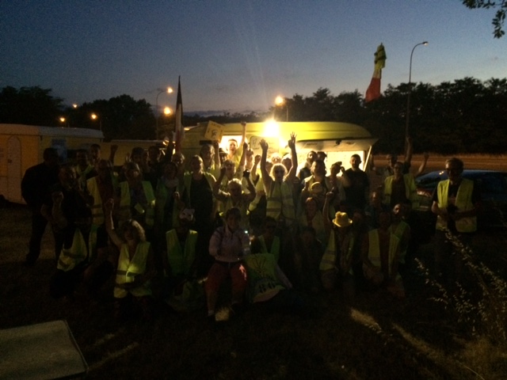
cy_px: 190
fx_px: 425
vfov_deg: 48.2
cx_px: 254
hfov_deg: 61.7
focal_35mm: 29
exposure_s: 1/17
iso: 500
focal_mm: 4.15
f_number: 2.2
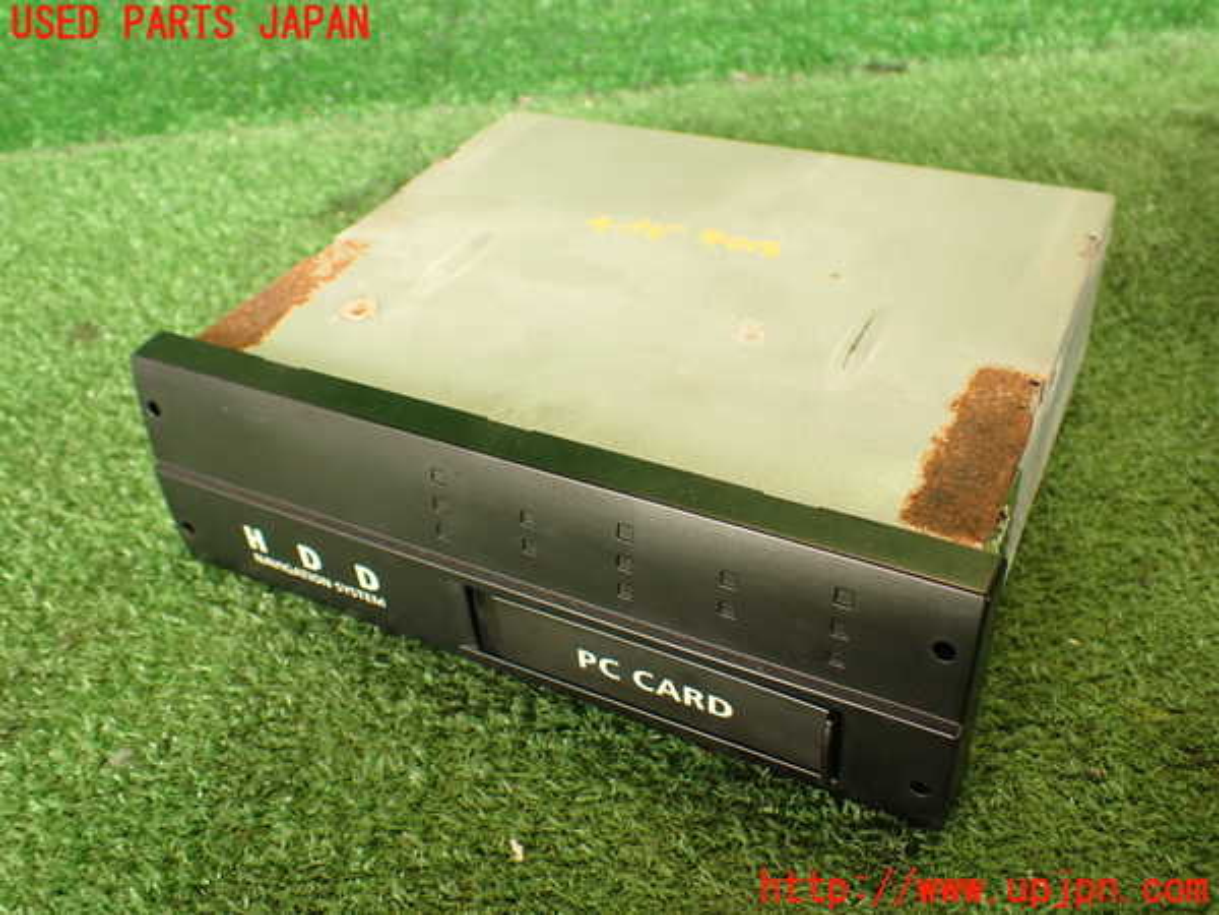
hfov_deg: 56.8
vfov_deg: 44.2
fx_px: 1127
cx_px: 610
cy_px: 458
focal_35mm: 32
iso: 200
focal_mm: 5.79
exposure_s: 1/30
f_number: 2.4
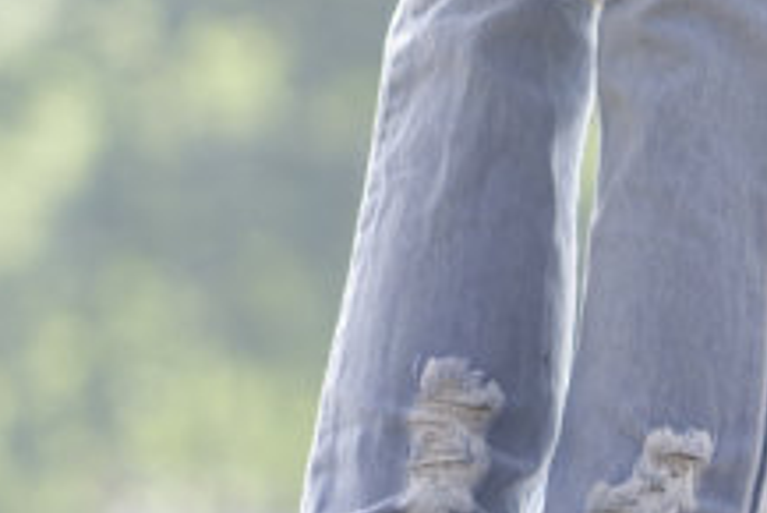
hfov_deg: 3.2
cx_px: 1962
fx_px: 13346
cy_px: 738
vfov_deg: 2.2
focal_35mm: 626
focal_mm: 85
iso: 200
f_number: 2.2
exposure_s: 1/640
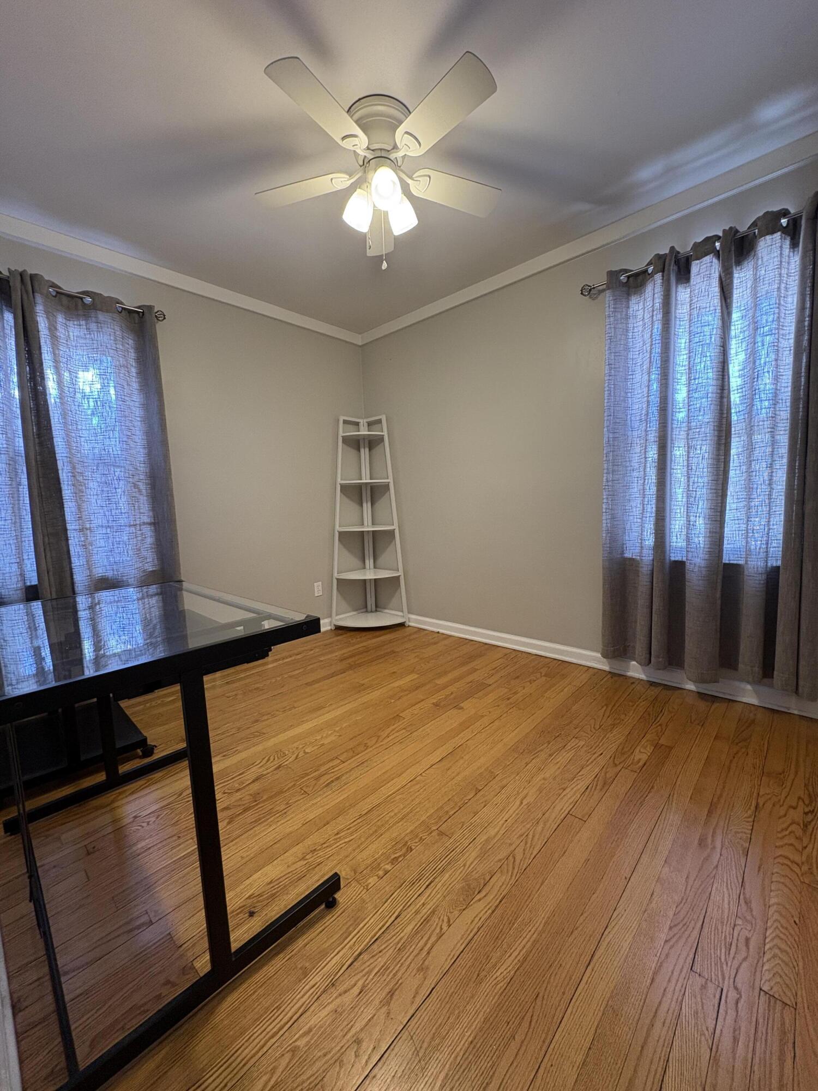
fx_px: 441
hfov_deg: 85.7
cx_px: 409
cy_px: 546
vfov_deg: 102.1
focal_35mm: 14
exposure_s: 1/60
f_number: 2.2
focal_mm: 2.22
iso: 320
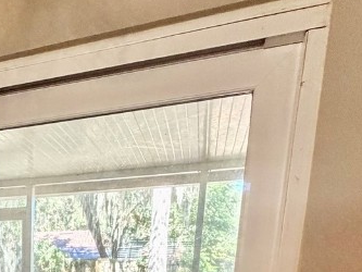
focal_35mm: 43
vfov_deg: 27.9
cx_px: -10
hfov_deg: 38.3
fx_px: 450
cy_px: 353
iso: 400
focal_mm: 2.22
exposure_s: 1/60
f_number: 2.2
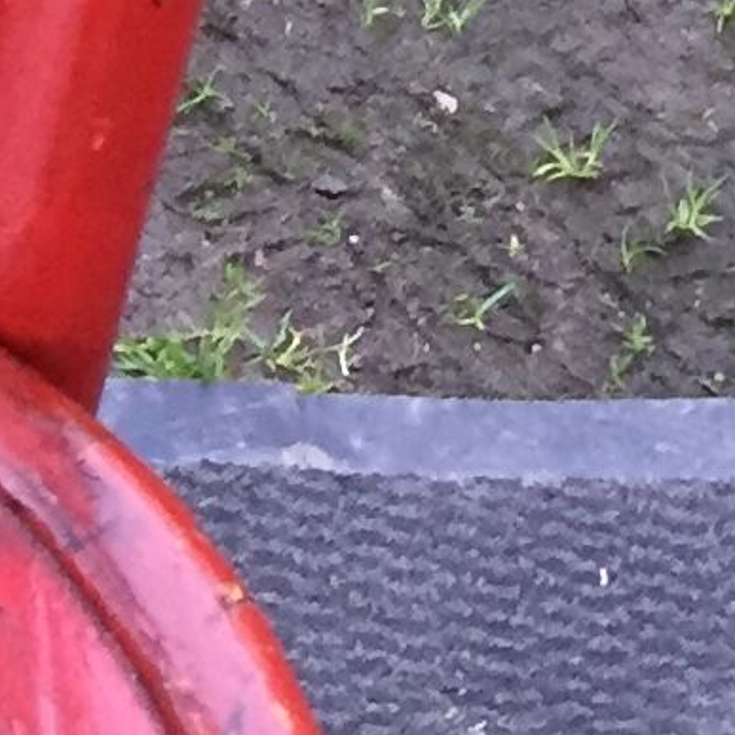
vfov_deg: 8.1
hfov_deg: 7.7
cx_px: -855
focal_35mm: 216
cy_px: 528
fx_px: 5189
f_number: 2.2
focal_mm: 4.15
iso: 200
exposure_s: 1/33
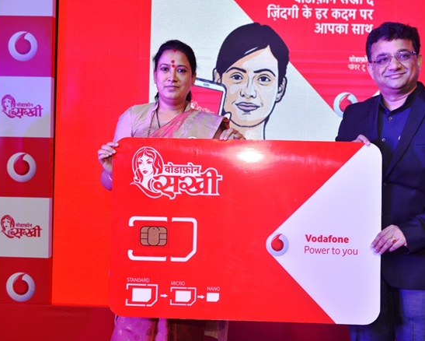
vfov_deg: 34.9
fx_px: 541
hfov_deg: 42.8
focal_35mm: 43
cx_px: 237
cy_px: 170
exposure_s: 1/200
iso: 640
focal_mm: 38
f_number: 5
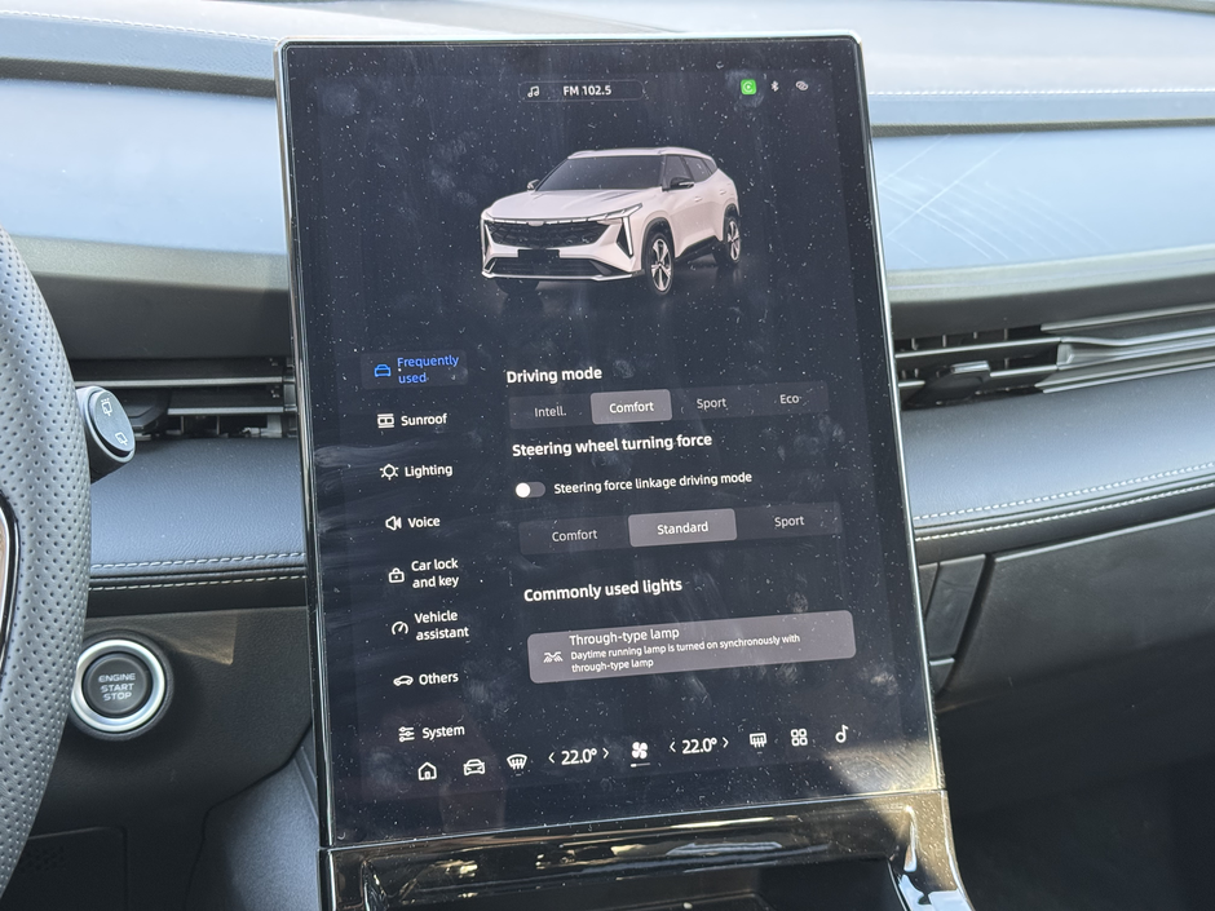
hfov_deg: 39.7
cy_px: 456
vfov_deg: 30.3
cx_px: 608
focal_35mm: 48
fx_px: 1685
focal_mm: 6.76
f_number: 1.78
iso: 250
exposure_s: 1/41
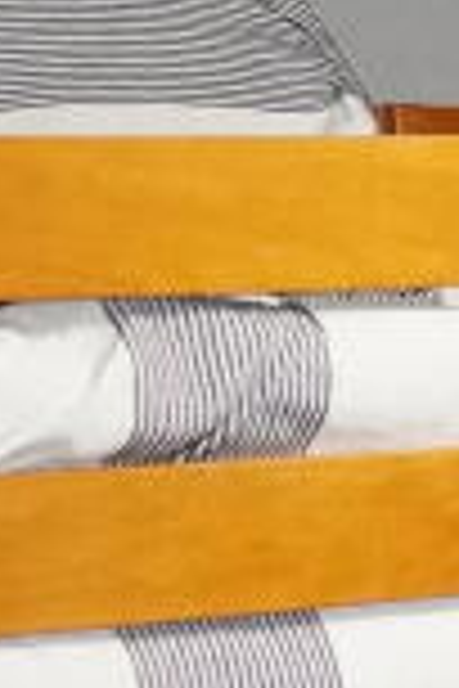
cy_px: 1079
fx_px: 4494
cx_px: 2547
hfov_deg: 4.6
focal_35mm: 235
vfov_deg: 8.5
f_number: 3.5
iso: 3200
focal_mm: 16
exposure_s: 1/160
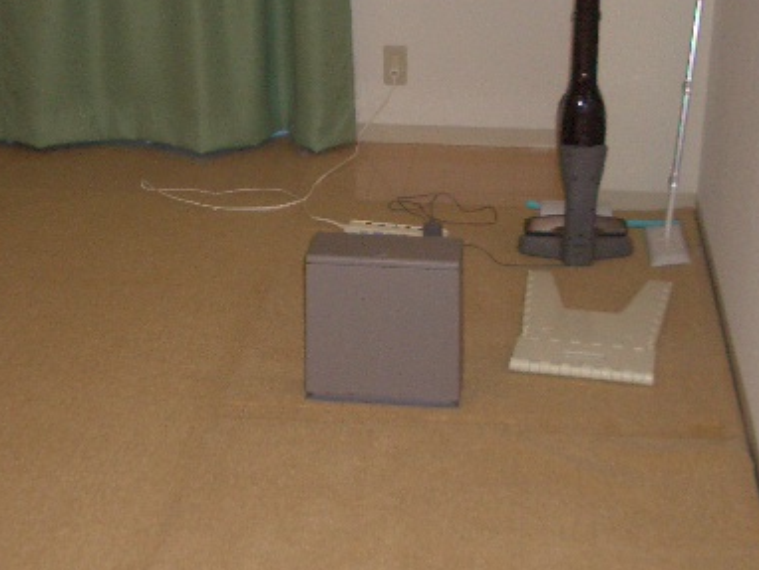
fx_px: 1799
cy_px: 296
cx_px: 296
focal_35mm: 82
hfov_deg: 23.8
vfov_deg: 18.0
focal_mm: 8.2
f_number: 3.1
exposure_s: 1/60
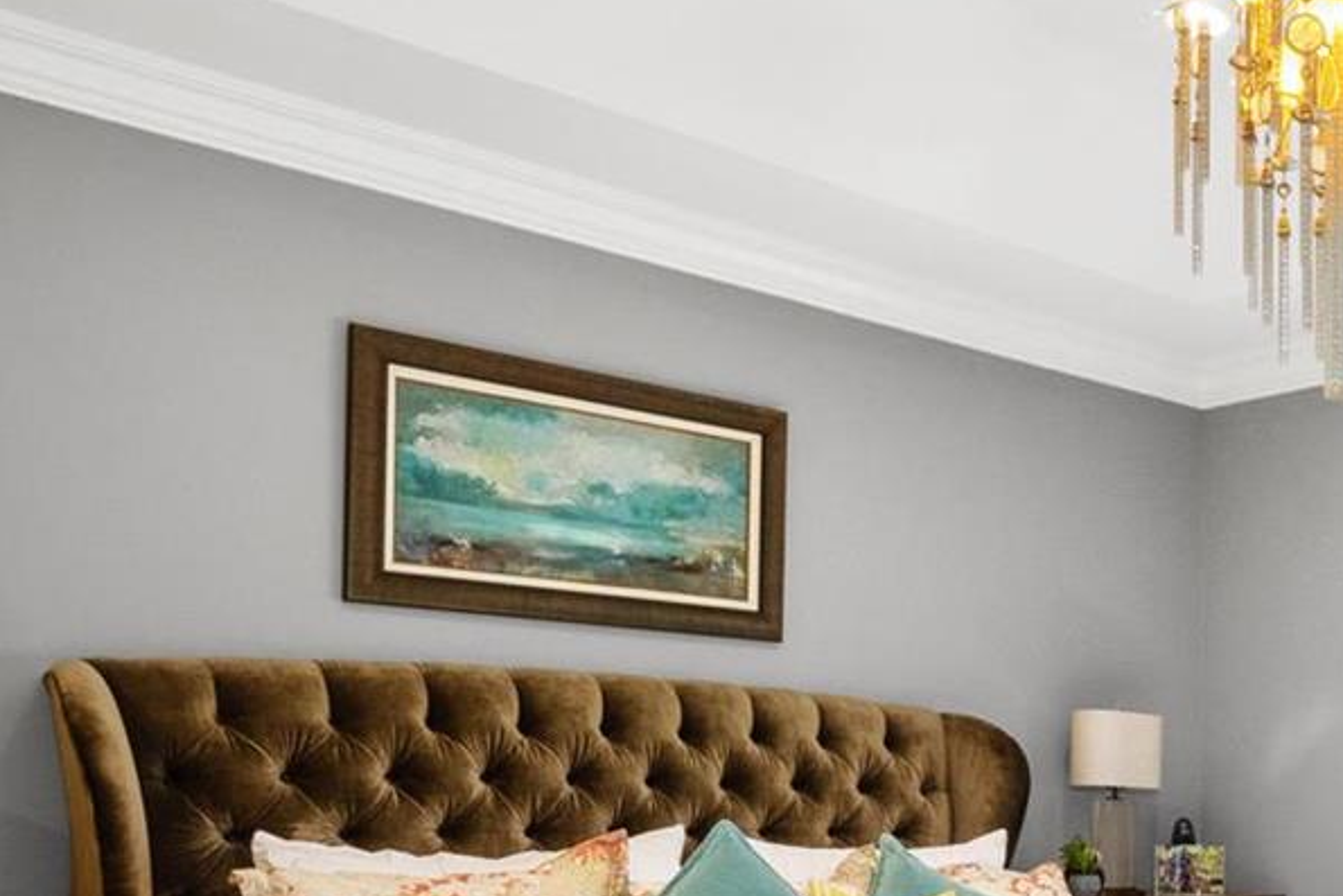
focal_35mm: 43
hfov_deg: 39.0
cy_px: 851
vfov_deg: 29.6
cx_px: 1406
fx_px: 1604
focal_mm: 8
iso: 400
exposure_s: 1/2.5
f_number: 10
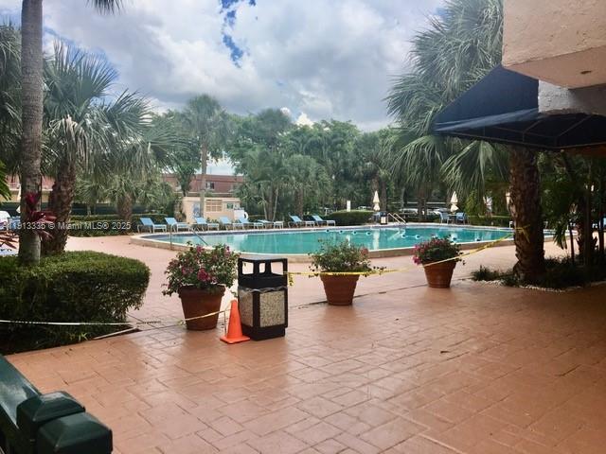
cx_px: 303
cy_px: 227
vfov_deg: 48.2
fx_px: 508
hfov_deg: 61.7
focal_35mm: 29
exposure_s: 1/1148
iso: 25
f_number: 2.2
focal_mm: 4.15
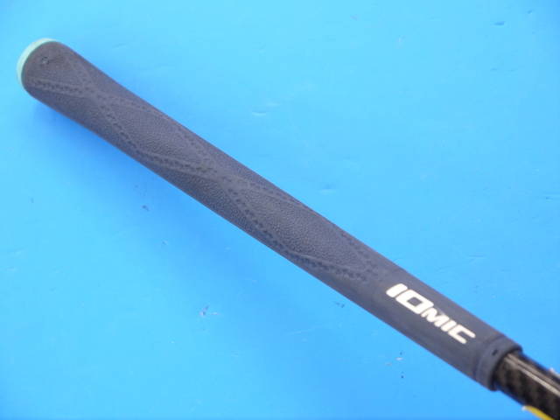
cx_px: 280
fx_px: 1359
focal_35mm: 84
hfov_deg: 23.3
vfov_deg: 17.6
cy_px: 210
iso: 800
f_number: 5.6
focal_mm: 42
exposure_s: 1/80
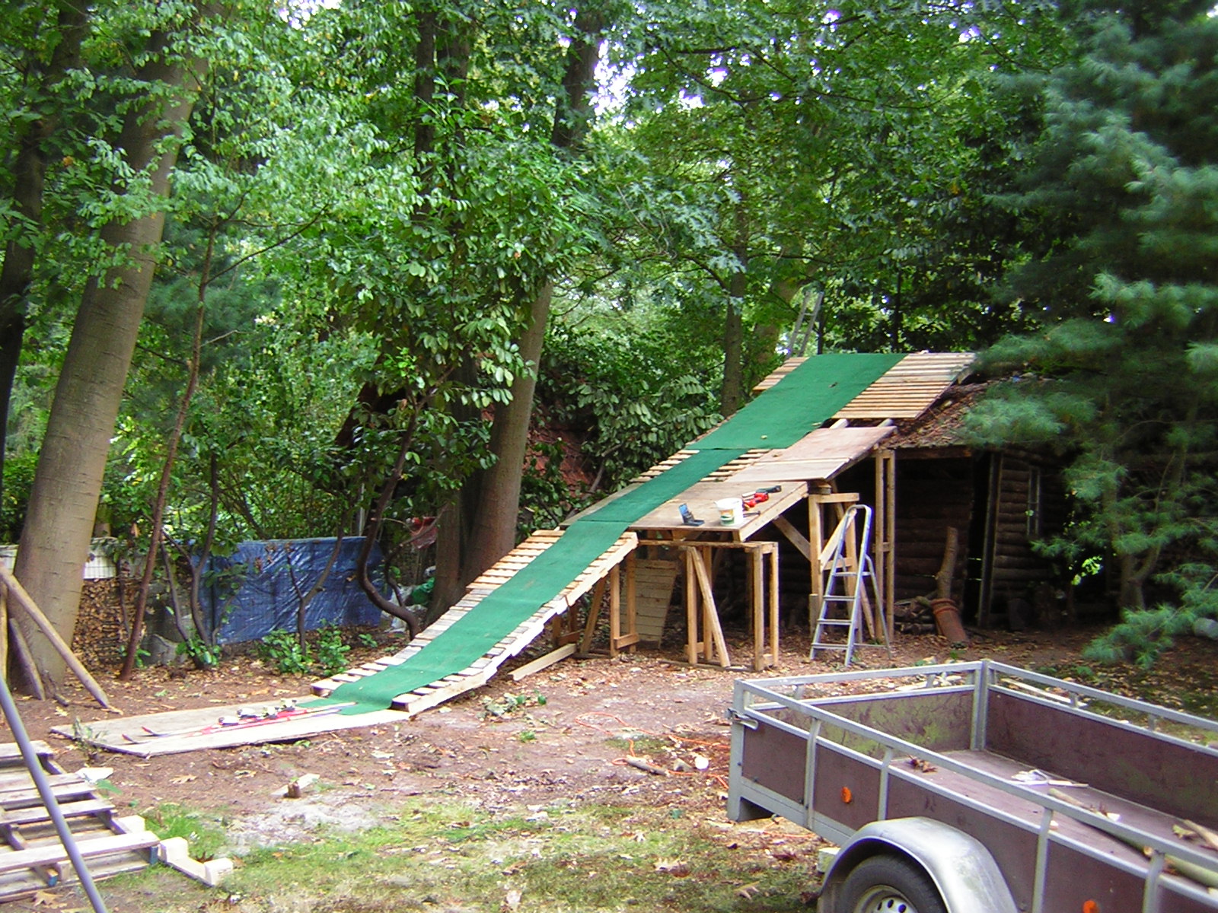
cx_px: 609
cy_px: 456
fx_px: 1267
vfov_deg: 39.7
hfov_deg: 51.4
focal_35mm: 36
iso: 50
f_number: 2.6
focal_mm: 4.7
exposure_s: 1/15
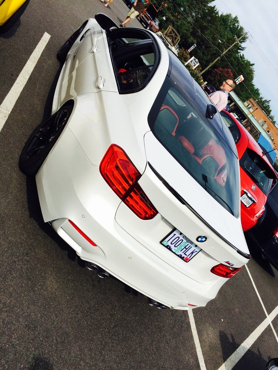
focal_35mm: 29
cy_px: 185
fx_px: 311
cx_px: 139
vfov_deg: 61.7
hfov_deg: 48.2
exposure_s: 1/3165
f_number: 2.2
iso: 32
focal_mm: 4.15
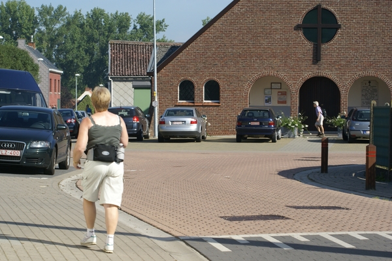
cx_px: 196
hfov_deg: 17.1
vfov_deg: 11.4
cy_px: 130
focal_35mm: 120
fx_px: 1307
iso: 100
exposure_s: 1/250
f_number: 9
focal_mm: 80
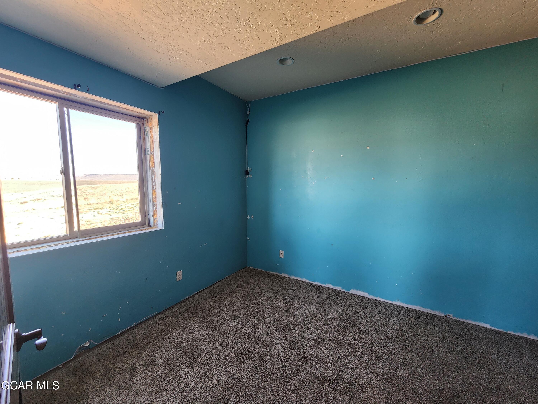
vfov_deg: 89.9
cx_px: 269
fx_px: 202
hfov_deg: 106.2
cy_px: 202
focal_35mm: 13
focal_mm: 2.2
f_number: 2.2
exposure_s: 1/60
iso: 200
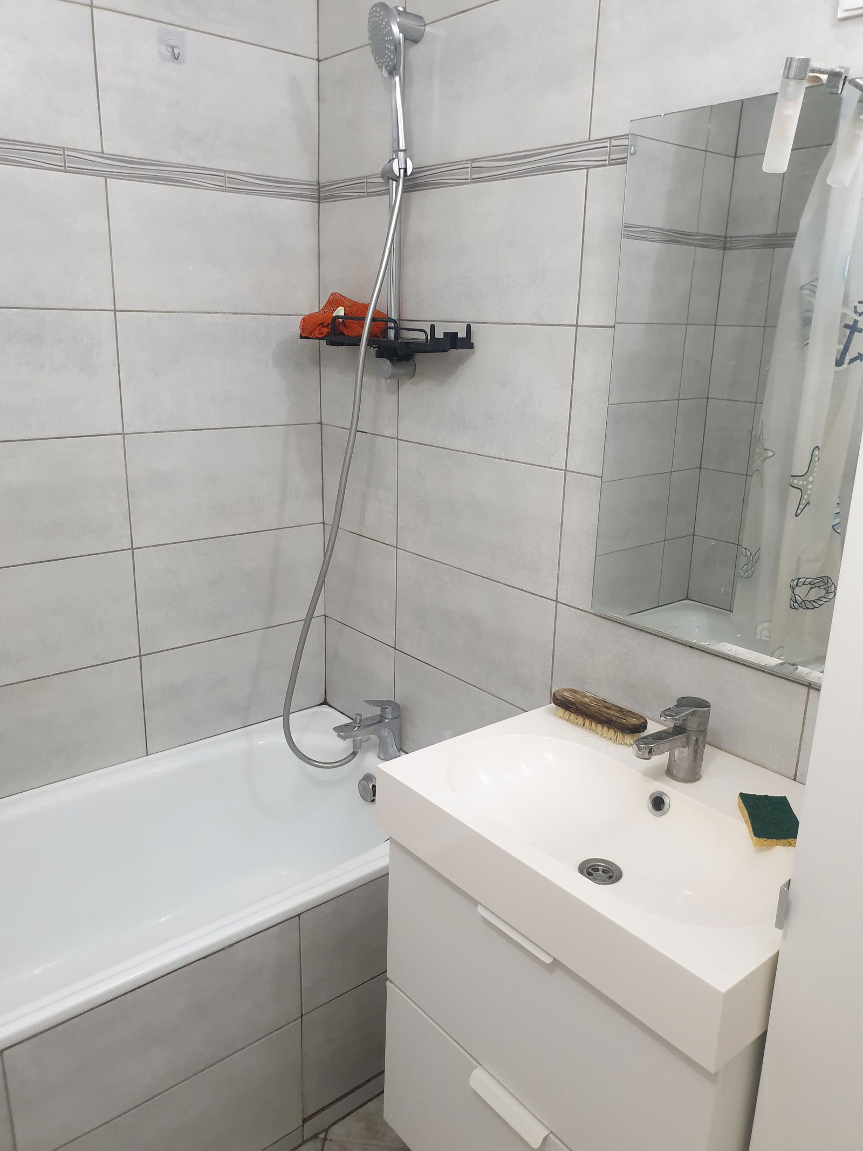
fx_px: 864
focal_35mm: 26
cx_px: 432
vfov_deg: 67.3
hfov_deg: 53.1
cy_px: 576
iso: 250
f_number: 2.4
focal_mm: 4.3
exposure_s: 1/50
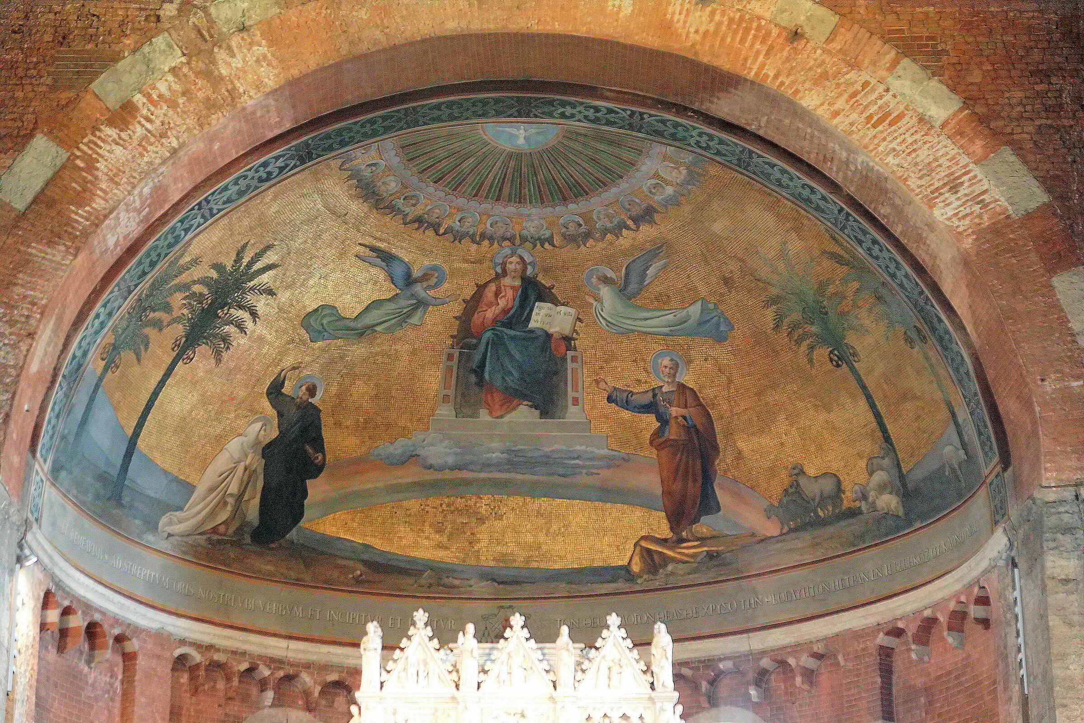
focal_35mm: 82
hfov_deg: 24.6
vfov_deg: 16.6
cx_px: 542
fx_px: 2484
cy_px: 362
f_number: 4.5
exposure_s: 1/25
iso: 6400
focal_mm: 55
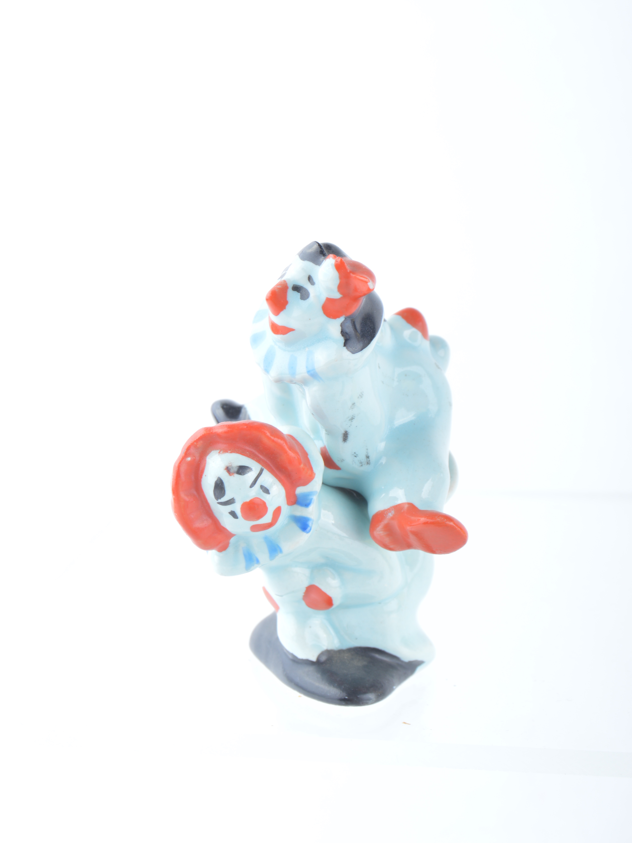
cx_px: 316
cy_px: 376
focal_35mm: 90
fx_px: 2180
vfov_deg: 21.9
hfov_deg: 16.5
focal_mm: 55
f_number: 10
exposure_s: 1/30
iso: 100
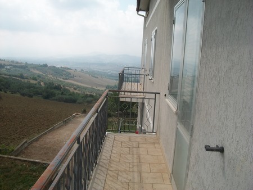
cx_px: 126
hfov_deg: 56.8
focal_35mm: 32
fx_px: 234
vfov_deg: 44.2
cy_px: 95
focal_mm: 5.7
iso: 80
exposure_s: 1/500
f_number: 5.5
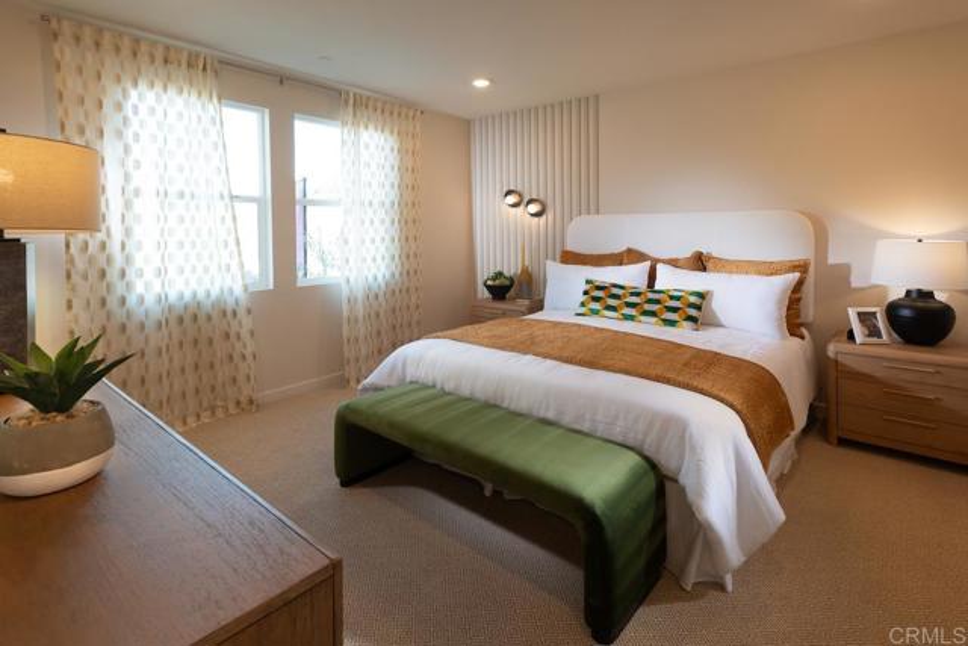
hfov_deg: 93.3
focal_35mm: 17
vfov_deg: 70.5
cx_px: 484
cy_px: 323
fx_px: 457
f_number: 9
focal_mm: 17
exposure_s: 1/10
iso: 125
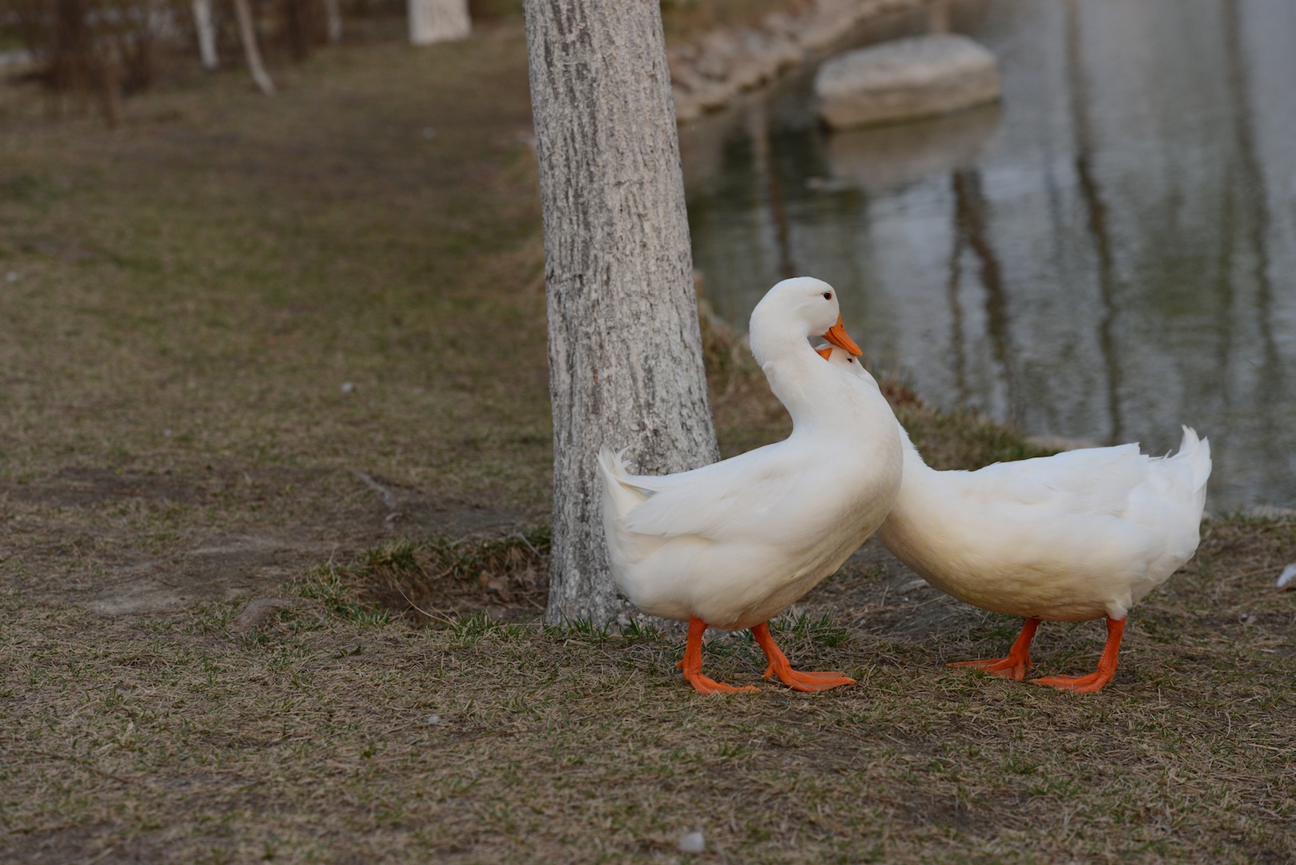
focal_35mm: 85
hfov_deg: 23.9
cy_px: 432
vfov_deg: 16.1
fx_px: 3061
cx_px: 648
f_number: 4.5
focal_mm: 85
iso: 640
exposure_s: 1/800
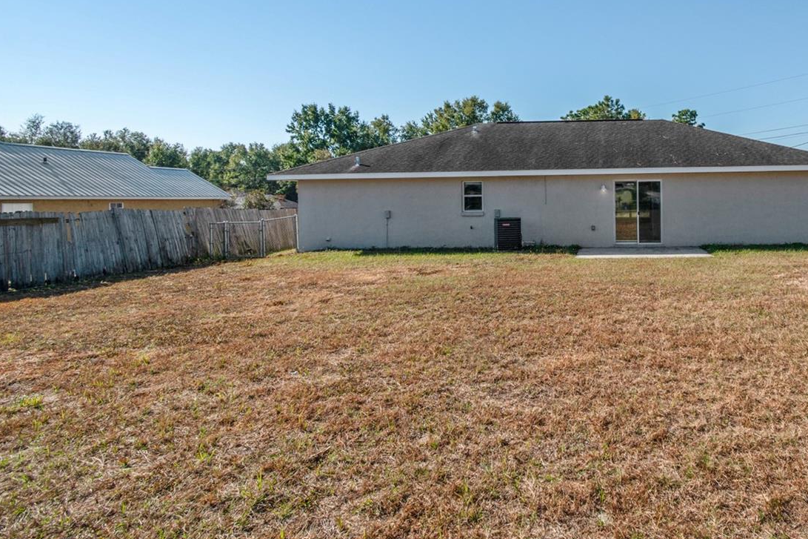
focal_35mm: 22
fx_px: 494
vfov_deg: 56.4
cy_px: 197
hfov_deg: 74.5
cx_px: 577
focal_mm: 10
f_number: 9
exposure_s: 1/320
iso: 100
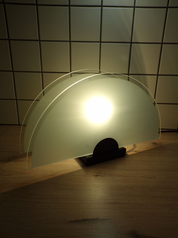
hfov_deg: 49.7
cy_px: 119
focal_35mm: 28
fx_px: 192
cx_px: 89
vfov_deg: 63.4
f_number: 4.4
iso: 80
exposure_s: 1/100
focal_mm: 5
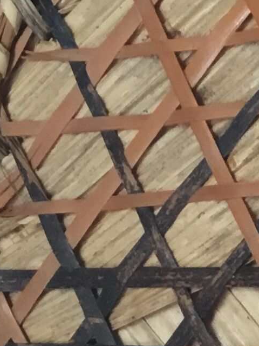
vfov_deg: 12.4
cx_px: 500
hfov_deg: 8.9
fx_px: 1576
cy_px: 302
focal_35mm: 158
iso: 100
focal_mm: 3.3
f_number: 2.4
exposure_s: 1/33
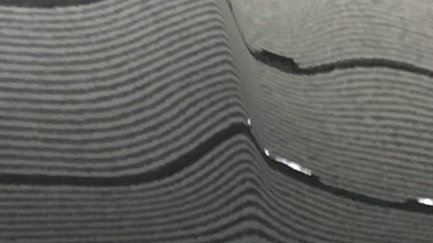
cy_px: 357
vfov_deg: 4.9
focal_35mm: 245
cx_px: -450
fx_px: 2812
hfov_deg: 8.3
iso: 64
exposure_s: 1/17
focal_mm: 4.15
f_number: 2.2
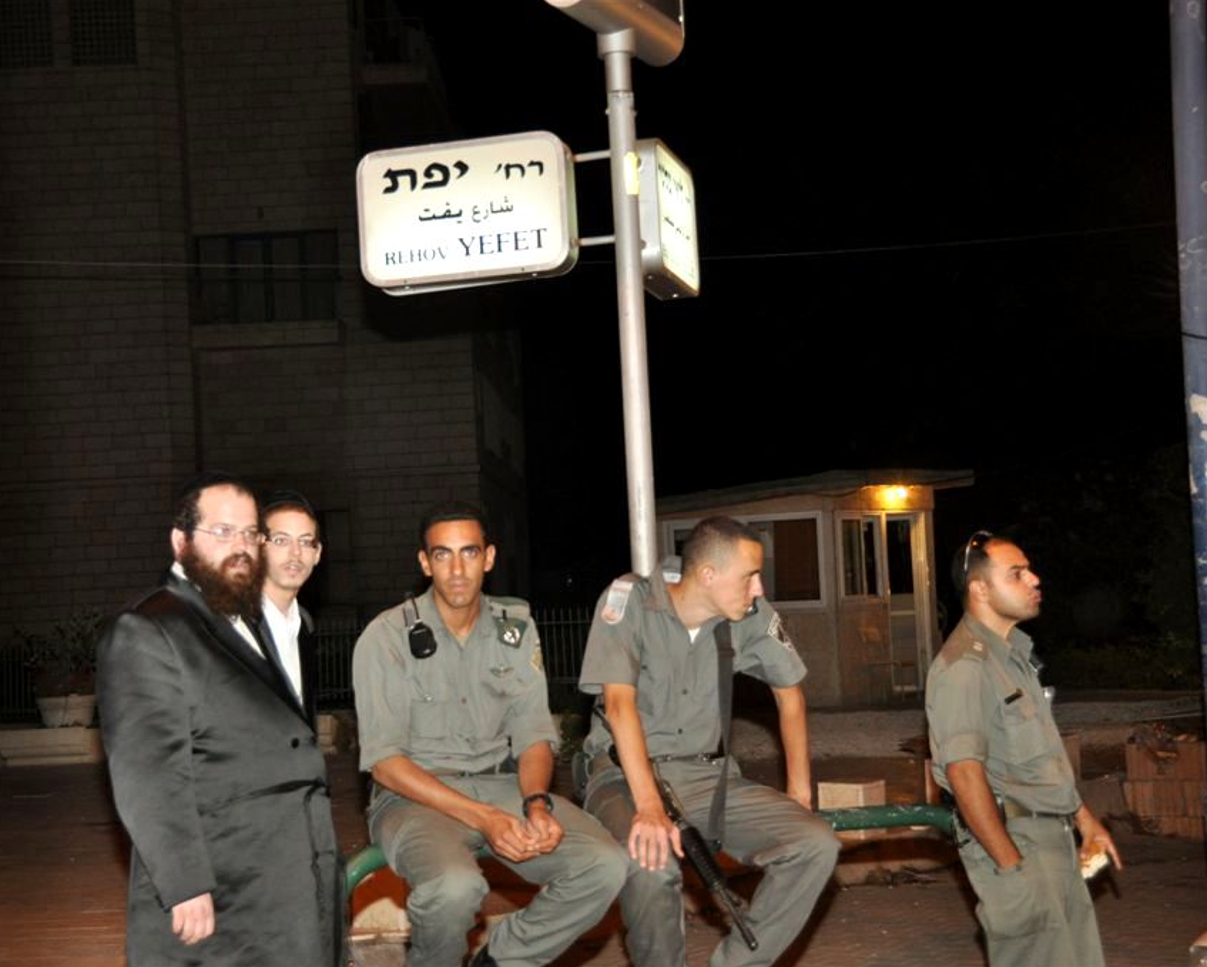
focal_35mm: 68
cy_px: 484
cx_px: 526
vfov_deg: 22.5
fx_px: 2430
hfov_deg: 27.9
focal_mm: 40
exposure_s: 1/60
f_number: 4.5
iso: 800
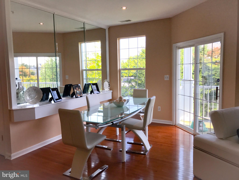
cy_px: 90
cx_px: 120
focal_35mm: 28
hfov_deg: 63.4
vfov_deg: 49.7
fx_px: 193
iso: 20
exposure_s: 1/158
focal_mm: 3.99
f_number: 1.8
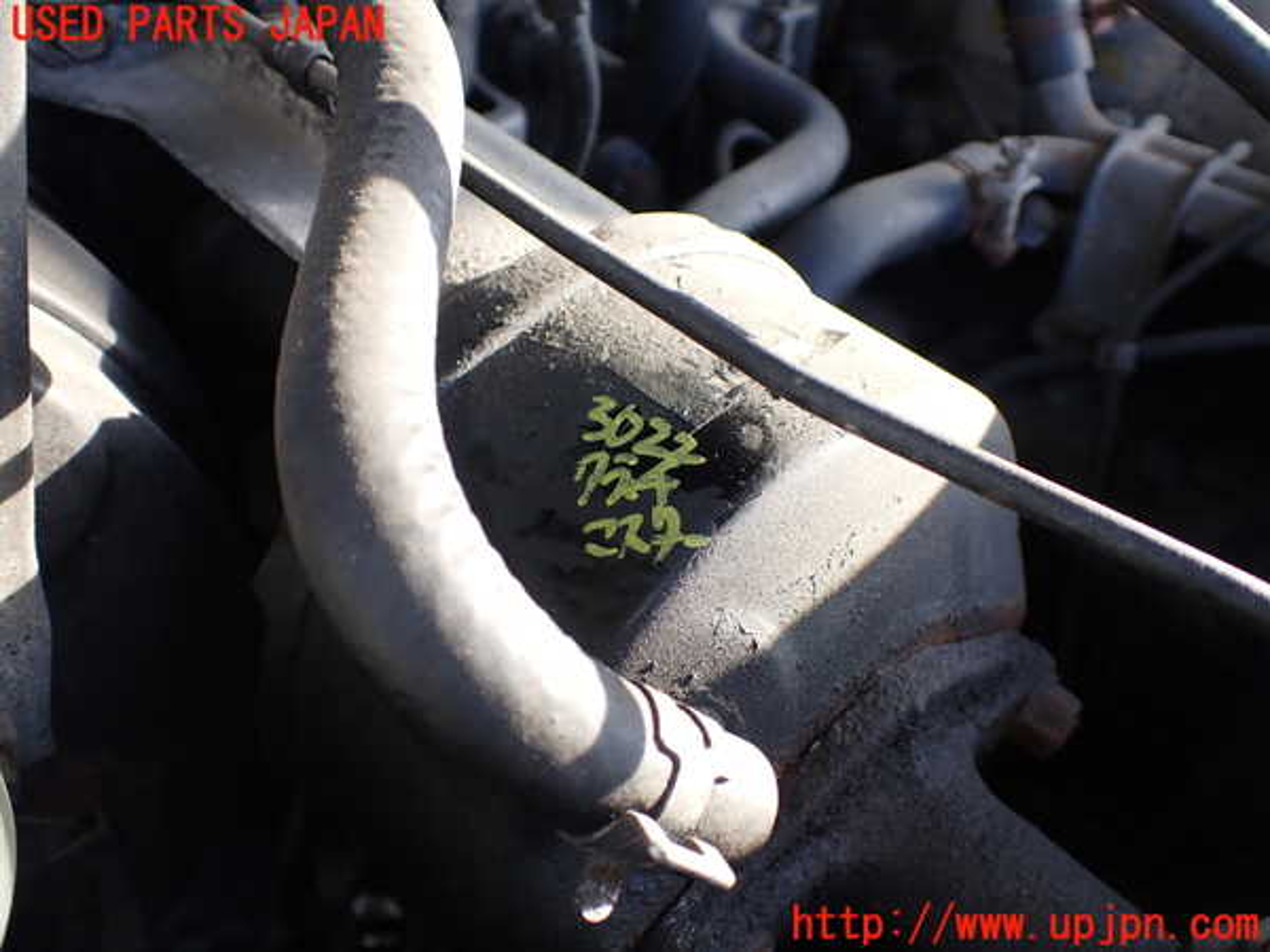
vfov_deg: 46.8
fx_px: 1101
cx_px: 635
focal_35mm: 30
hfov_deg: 60.0
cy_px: 476
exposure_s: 1/125
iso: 125
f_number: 2.3
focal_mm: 5.4
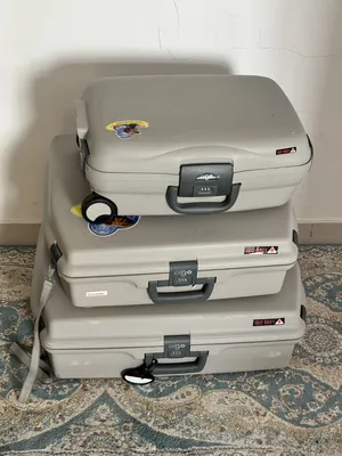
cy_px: 228
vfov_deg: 39.7
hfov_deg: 30.3
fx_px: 632
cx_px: 171
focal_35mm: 48
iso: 200
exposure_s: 1/60
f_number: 1.78
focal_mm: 6.76
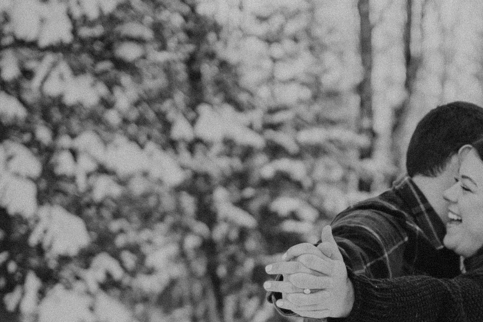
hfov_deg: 16.8
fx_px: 1610
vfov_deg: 11.2
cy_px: 393
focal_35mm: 120
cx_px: 442
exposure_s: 1/640
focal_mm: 35
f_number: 1.8
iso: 160
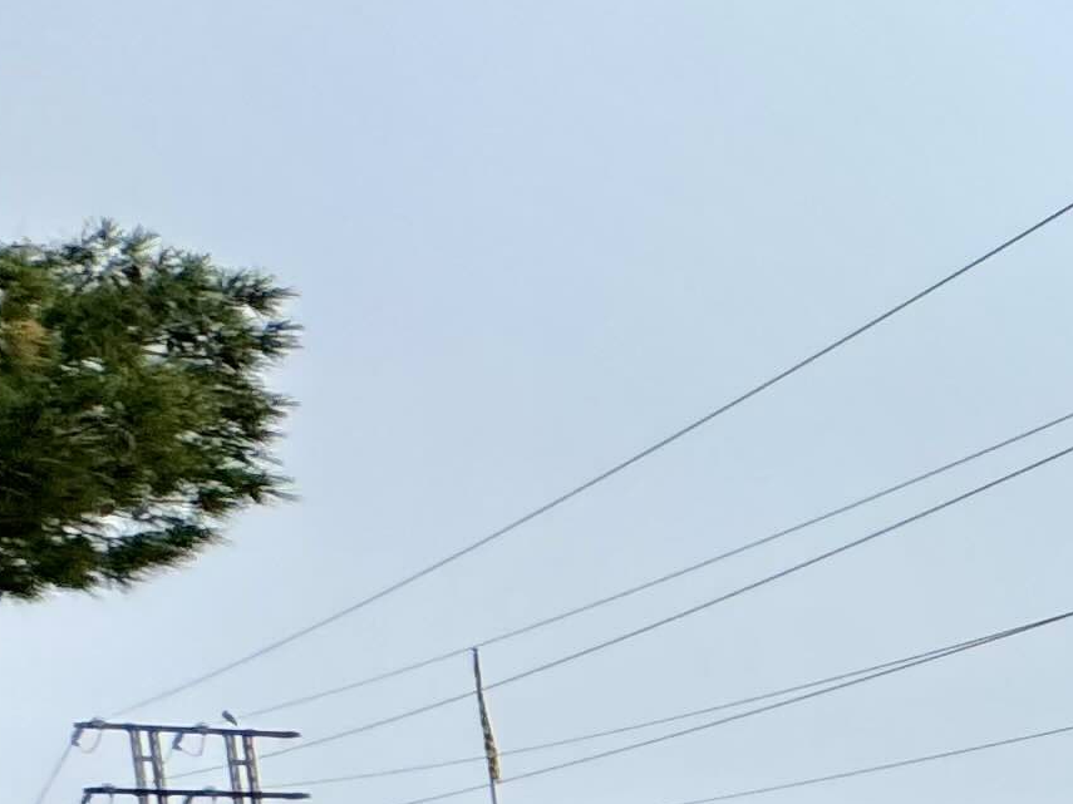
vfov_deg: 20.0
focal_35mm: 66
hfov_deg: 16.2
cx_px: 2451
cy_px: 1109
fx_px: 2046
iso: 50
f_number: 2.2
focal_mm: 2.22
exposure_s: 1/1110
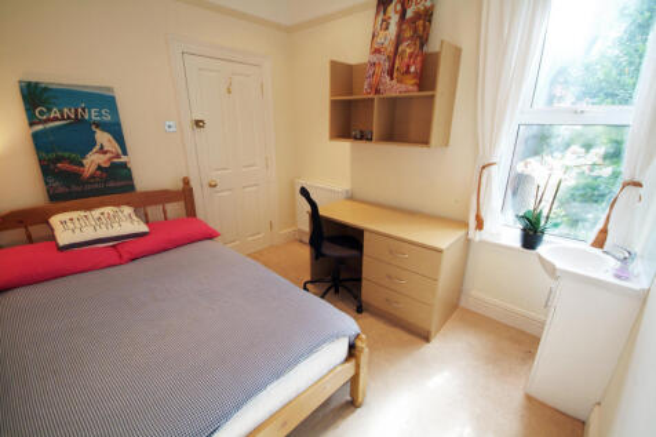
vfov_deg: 77.3
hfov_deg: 100.4
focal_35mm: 15
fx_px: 273
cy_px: 218
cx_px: 328
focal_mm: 10
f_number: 4
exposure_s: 1/45
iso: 400
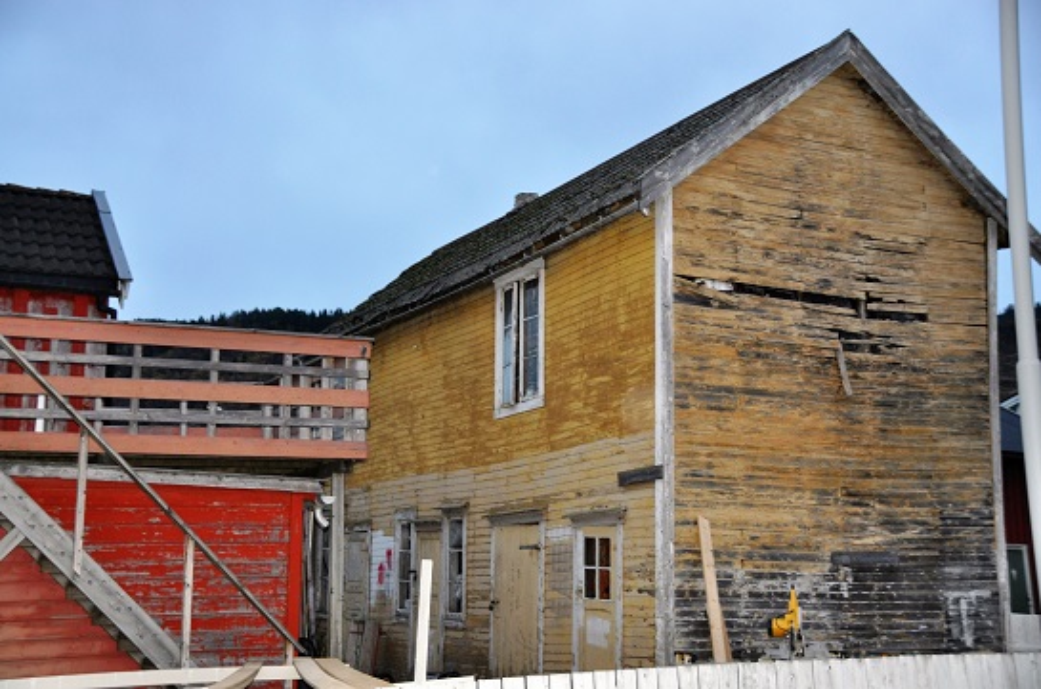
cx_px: 520
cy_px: 344
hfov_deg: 39.0
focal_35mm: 51
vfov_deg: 26.4
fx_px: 1472
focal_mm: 34
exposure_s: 1/60
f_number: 4.2
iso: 800
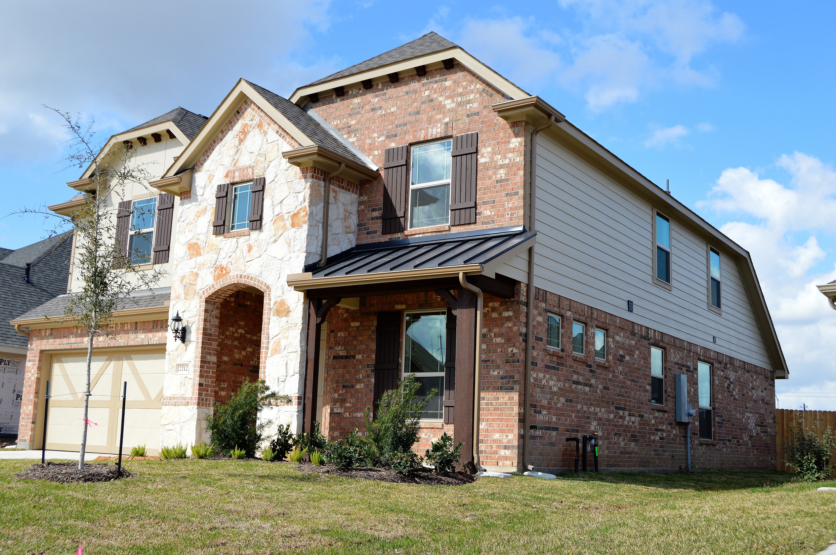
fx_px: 905
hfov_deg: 49.6
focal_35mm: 39
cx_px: 418
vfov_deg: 34.1
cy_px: 278
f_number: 8
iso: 100
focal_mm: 26
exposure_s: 1/250
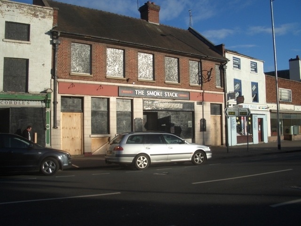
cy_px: 113
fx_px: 304
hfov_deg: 52.6
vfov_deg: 40.7
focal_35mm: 35
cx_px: 150
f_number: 4.3
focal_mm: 5.8
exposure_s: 1/800
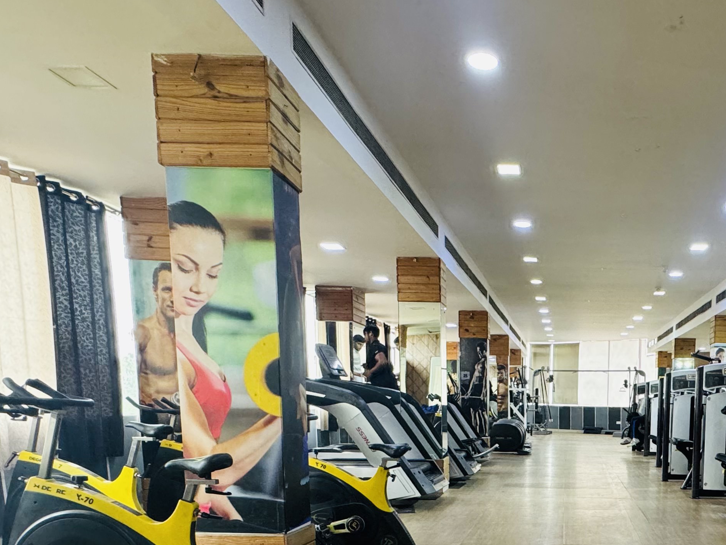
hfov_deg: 55.9
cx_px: 577
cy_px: 479
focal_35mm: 30
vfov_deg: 43.2
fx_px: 629
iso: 320
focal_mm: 2.22
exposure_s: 1/62
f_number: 2.2
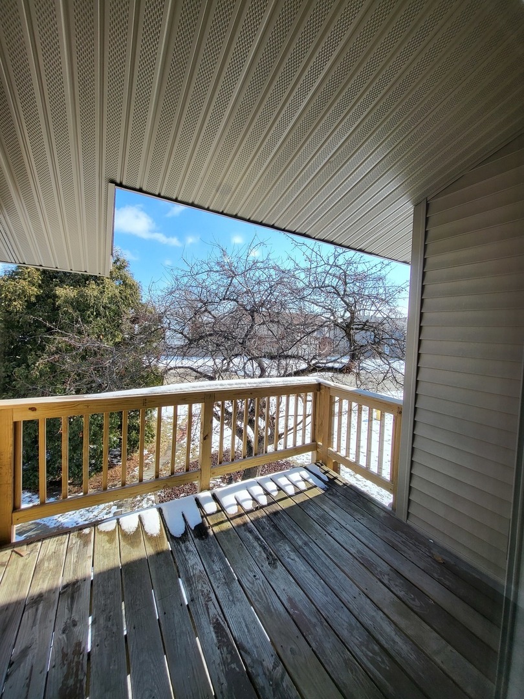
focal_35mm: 13
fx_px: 262
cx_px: 262
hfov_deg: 89.9
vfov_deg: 106.2
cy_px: 350
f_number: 2.2
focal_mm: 1.74
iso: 32
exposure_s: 1/390
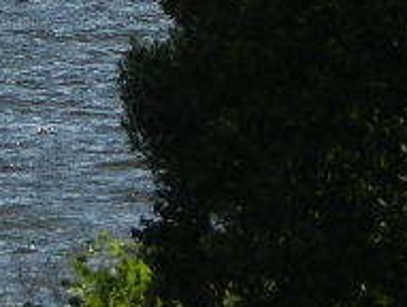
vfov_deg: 0.9
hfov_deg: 1.2
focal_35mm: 1668
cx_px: -77
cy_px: -179
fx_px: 19649
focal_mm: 88.7
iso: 160
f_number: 5.7
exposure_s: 1/800
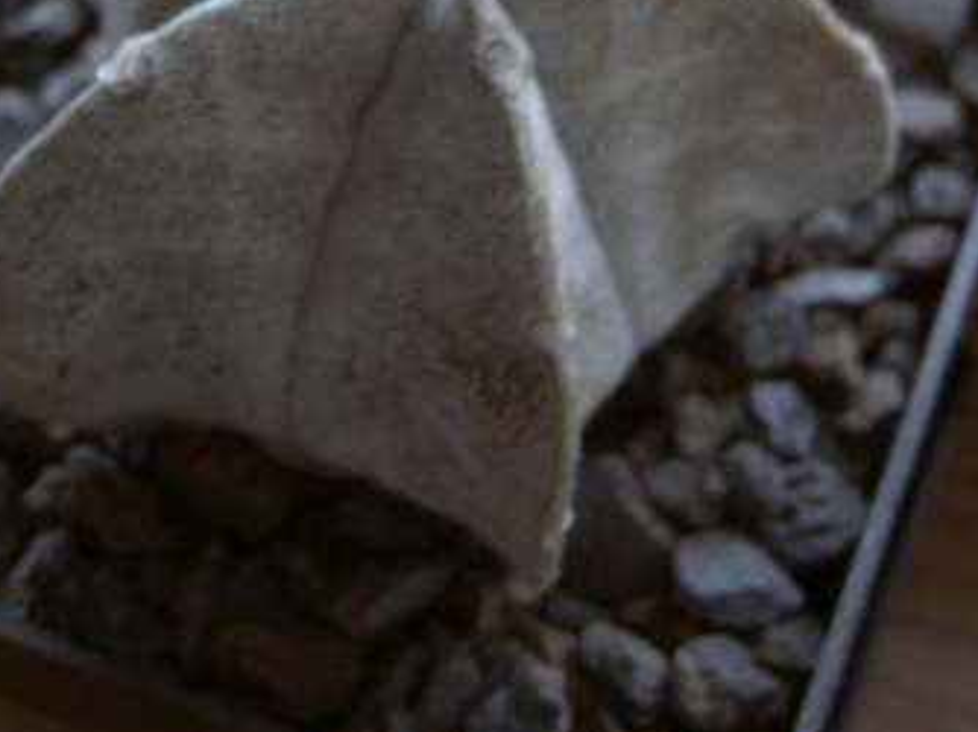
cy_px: 9
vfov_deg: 18.4
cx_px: 578
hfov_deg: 25.0
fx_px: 2202
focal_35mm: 78
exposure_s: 1/8
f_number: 2.8
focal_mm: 8
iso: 50
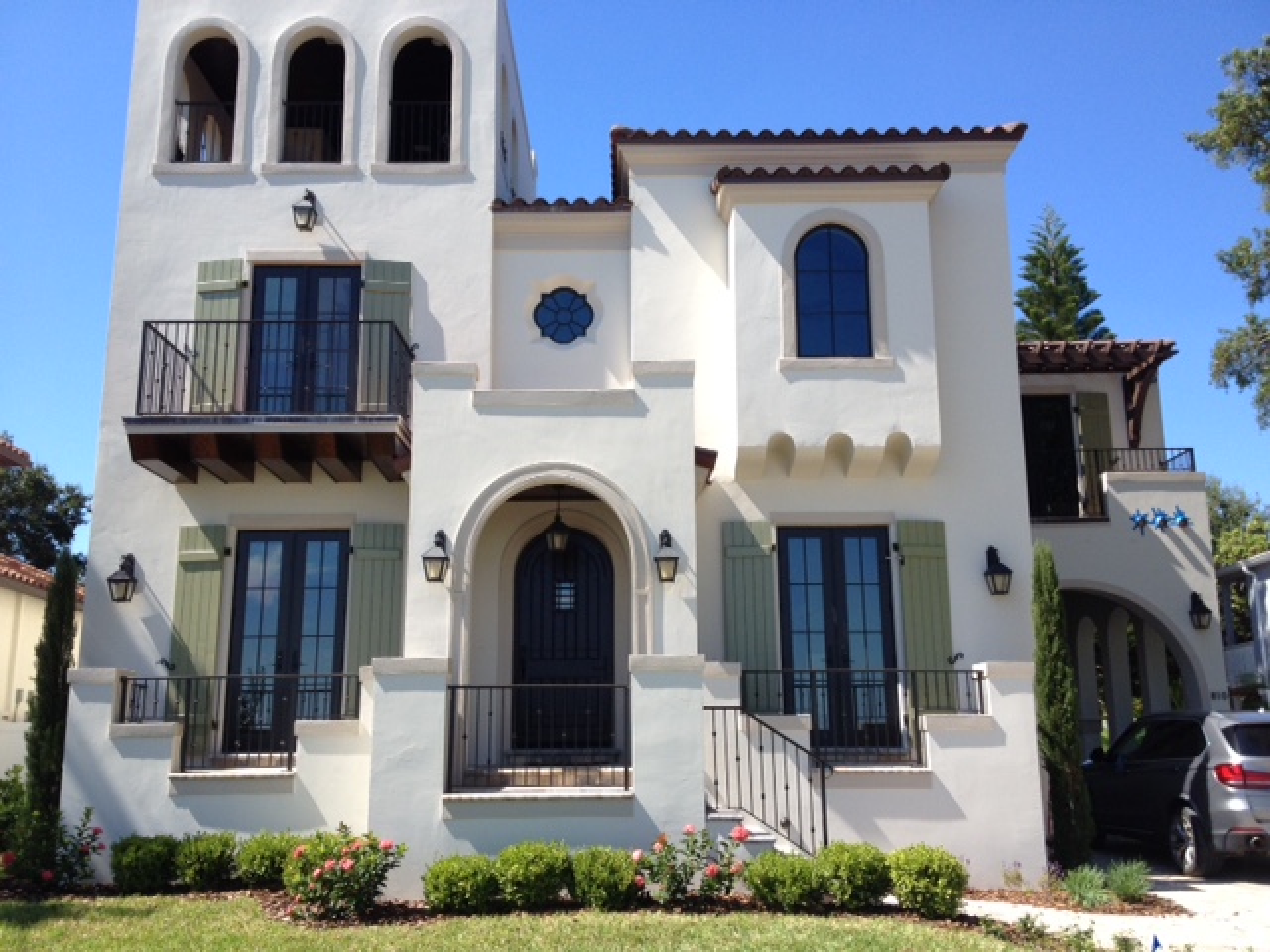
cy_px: 476
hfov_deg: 52.6
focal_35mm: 35
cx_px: 635
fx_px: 1284
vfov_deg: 40.7
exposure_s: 1/890
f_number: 2.4
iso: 50
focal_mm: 4.28
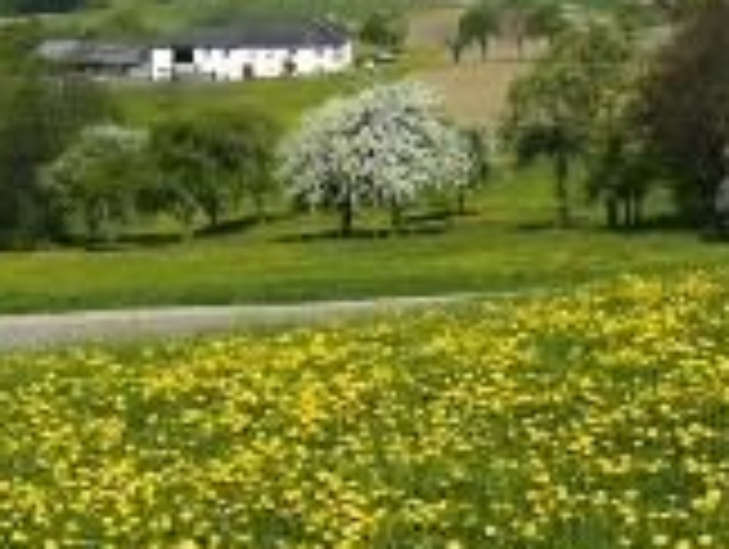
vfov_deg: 14.0
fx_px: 2215
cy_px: 45
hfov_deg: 18.6
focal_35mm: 105
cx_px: 518
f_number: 4.4
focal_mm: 6.3
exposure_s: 1/1250
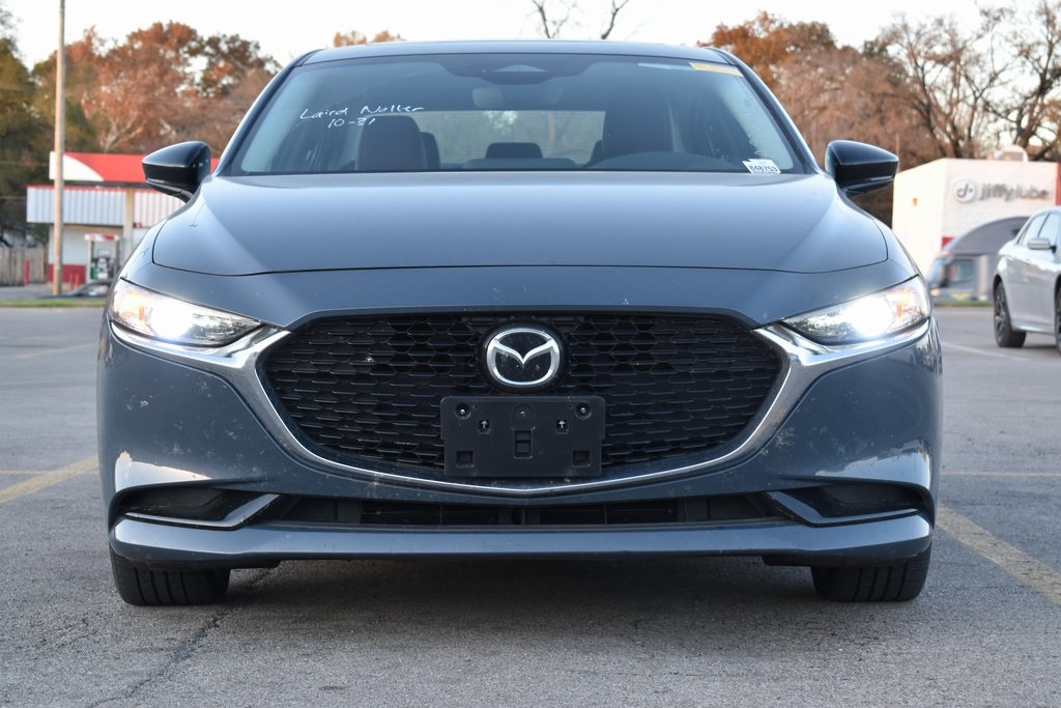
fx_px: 2432
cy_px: 354
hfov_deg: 24.6
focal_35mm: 82
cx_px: 530
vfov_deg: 16.6
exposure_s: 1/60
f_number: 5.6
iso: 400
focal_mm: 55
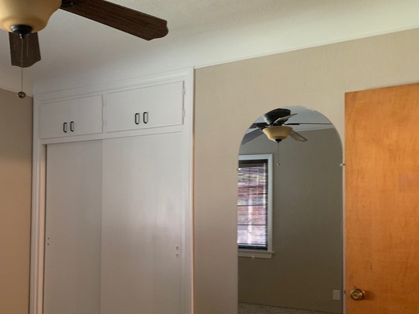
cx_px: 143
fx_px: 424
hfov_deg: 51.7
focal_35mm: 35
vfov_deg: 40.5
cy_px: 193
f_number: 1.8
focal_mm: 4.25
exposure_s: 1/30
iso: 640
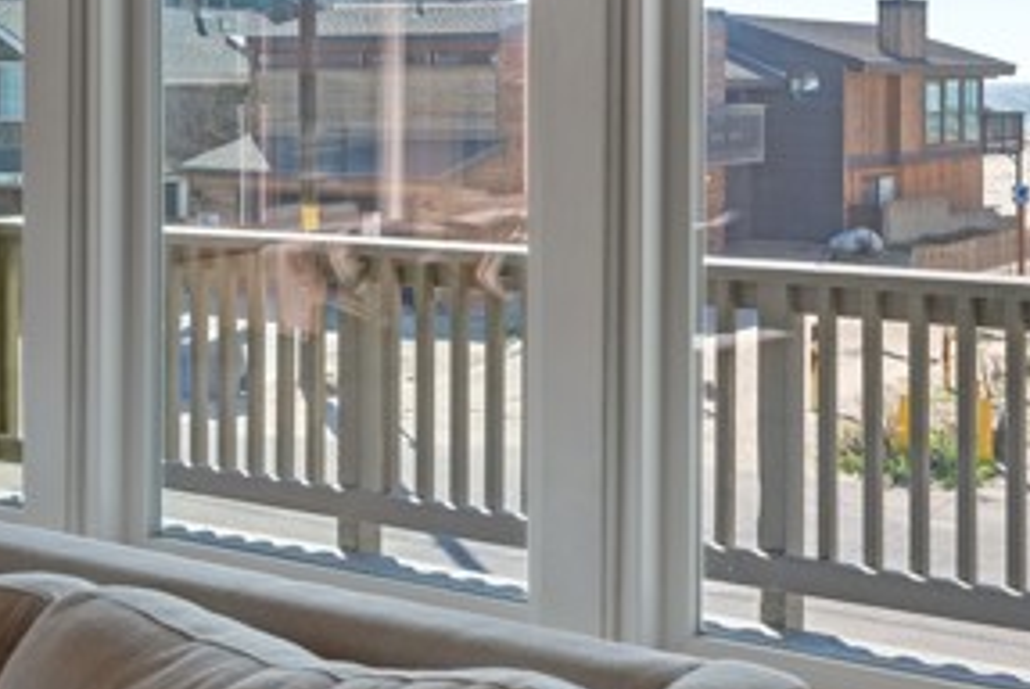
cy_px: 77
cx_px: 1073
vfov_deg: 26.7
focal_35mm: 49
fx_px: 1403
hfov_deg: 35.6
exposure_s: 1/60
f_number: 8
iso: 100
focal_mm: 22
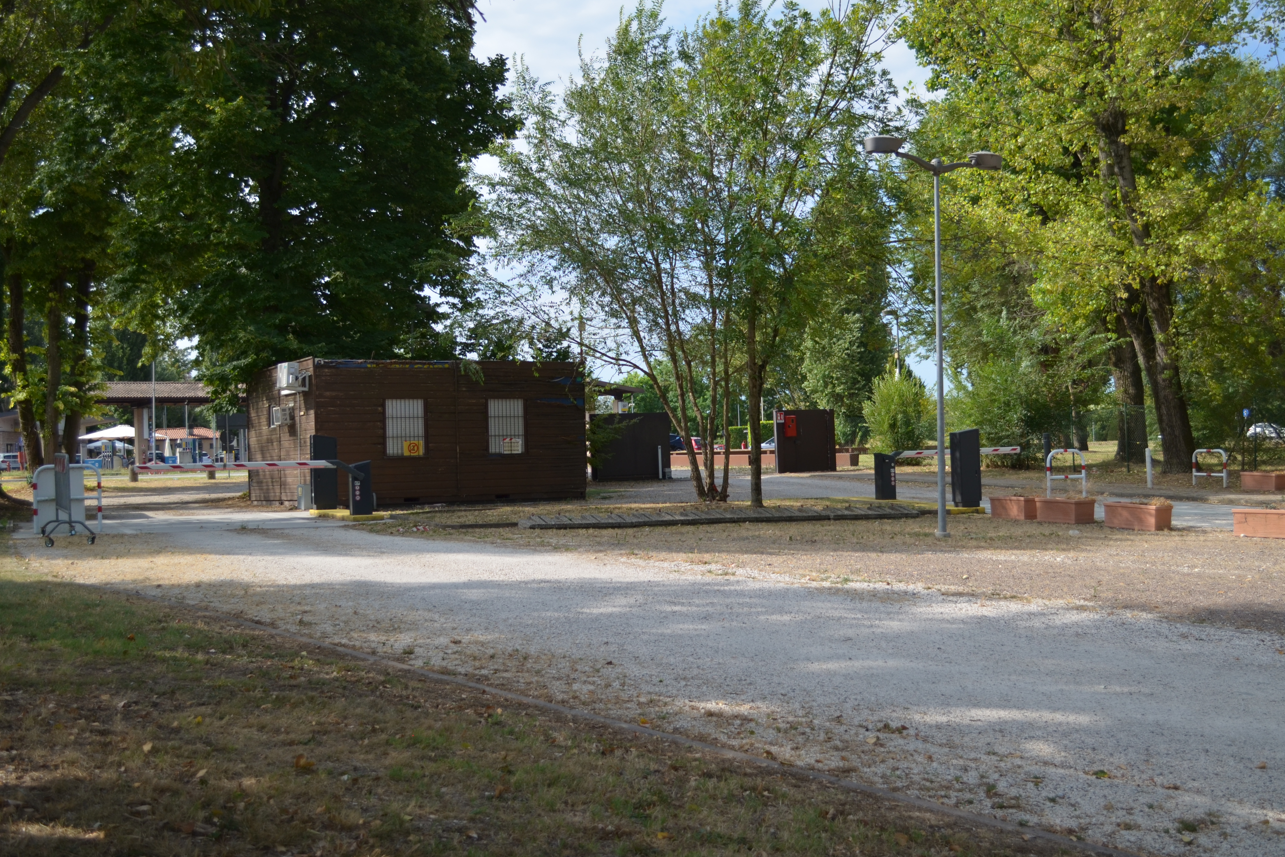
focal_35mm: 42
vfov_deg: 31.9
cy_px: 405
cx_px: 666
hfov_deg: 46.4
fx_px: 1499
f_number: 4
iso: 200
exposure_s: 1/1250
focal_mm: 24
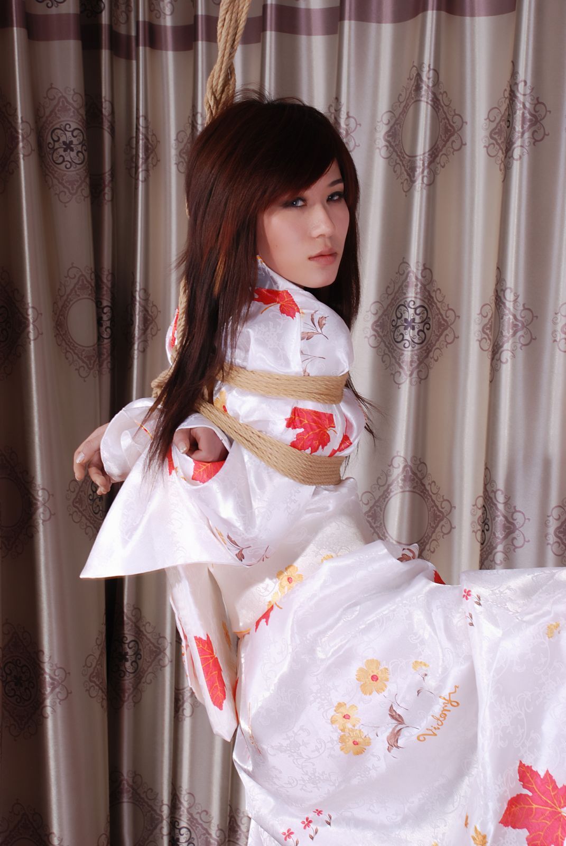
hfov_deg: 20.7
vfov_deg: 30.5
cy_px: 423
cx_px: 283
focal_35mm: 66
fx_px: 1552
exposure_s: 1/8
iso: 100
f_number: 8
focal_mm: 44
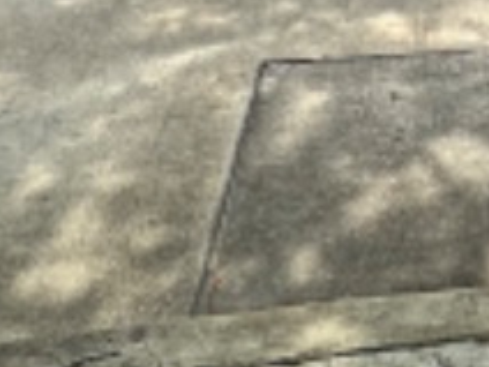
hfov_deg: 26.9
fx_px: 932
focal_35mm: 66
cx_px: 542
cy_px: -335
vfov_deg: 17.2
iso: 40
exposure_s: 1/707
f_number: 2.2
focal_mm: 2.22
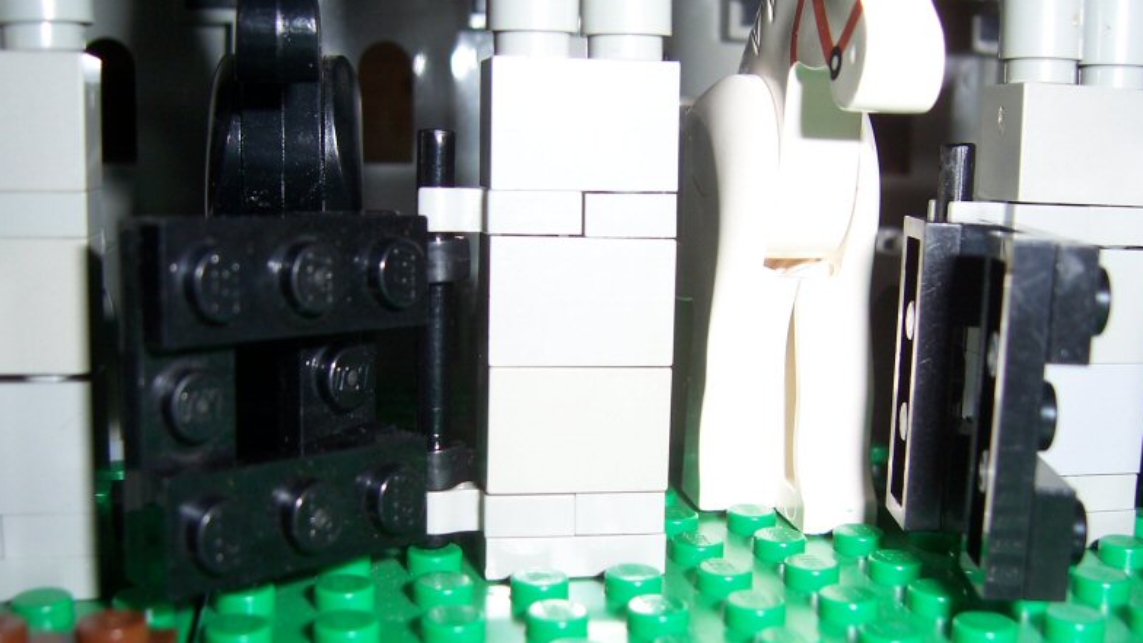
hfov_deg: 50.5
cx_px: 576
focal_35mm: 40
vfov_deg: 29.6
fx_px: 1212
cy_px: 404
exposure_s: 1/60
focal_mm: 6
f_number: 3
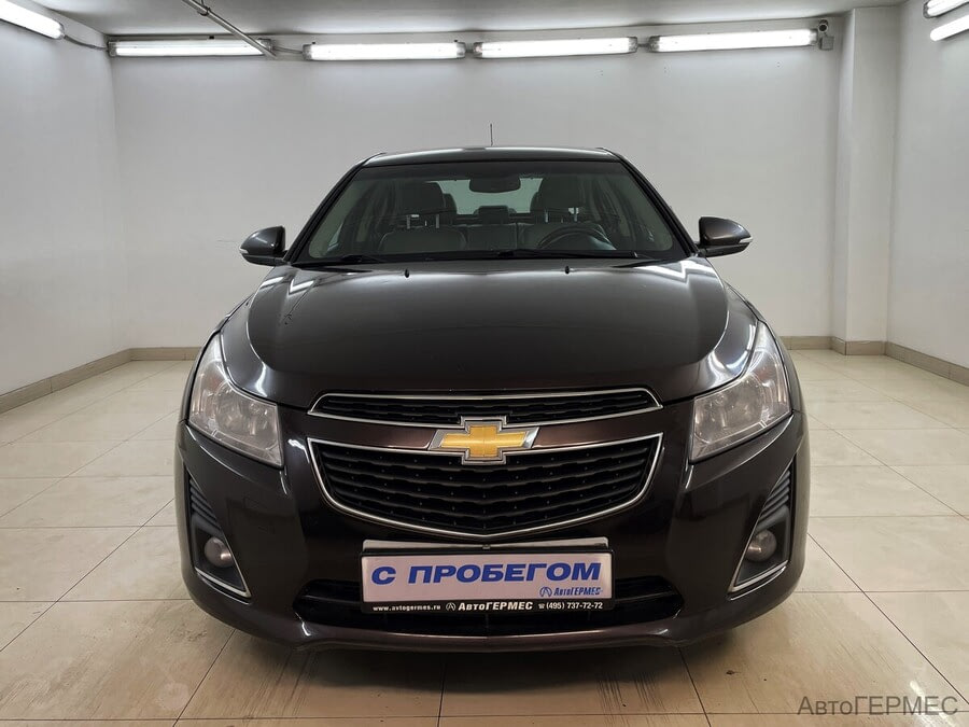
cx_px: 484
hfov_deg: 67.3
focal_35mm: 26
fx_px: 728
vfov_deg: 53.1
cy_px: 364
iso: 50
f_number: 1.6
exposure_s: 1/100
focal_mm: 4.2
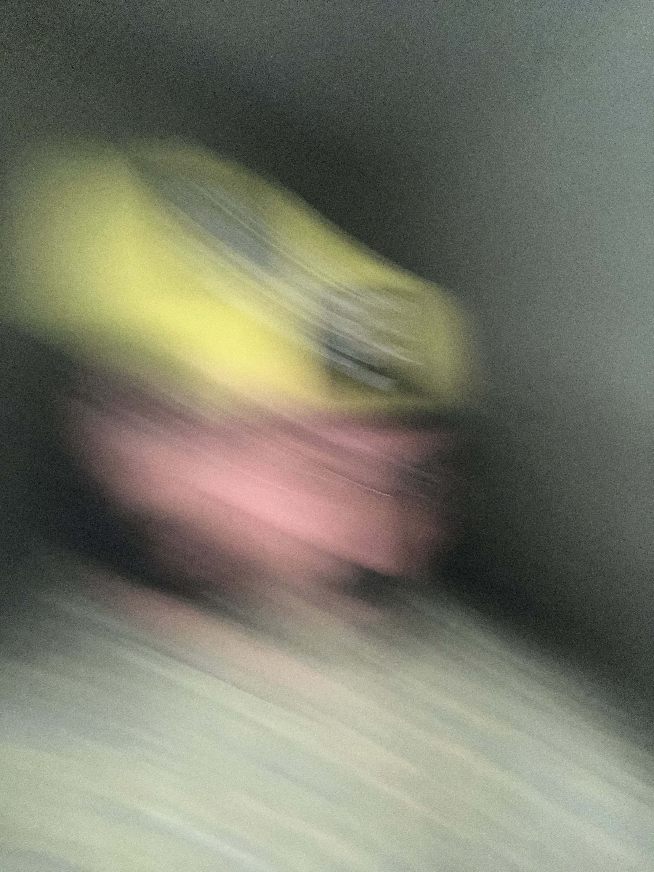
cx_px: 327
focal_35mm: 23
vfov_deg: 73.9
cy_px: 436
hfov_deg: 58.9
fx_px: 579
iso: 800
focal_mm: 2.71
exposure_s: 1/18
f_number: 2.2
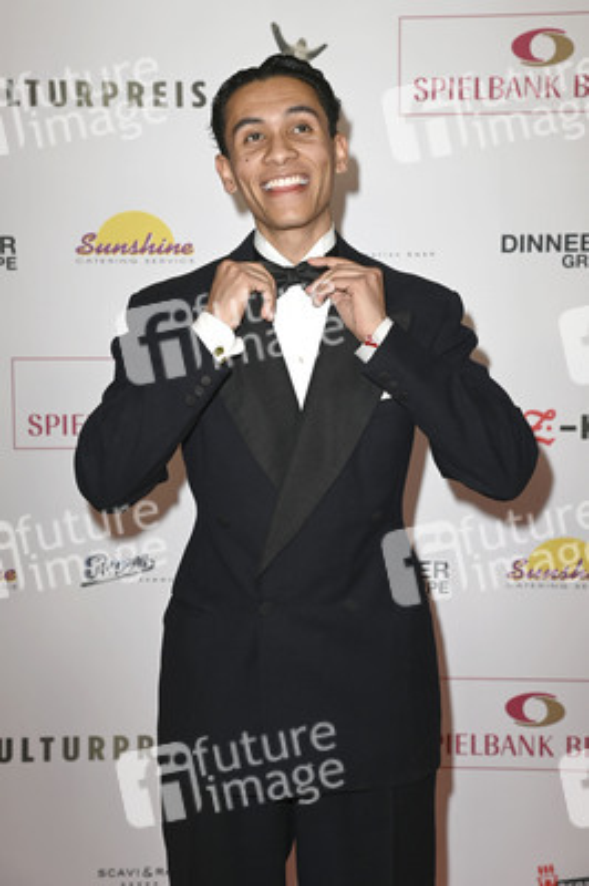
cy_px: 443
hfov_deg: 20.9
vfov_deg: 31.0
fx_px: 1598
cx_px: 294
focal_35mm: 65
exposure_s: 1/250
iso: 500
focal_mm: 65
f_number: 5.6
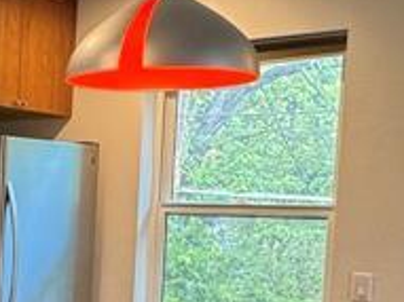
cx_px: -118
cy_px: 275
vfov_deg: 19.3
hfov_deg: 23.1
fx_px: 875
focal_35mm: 75
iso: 160
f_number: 2.2
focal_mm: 2.22
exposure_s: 1/60
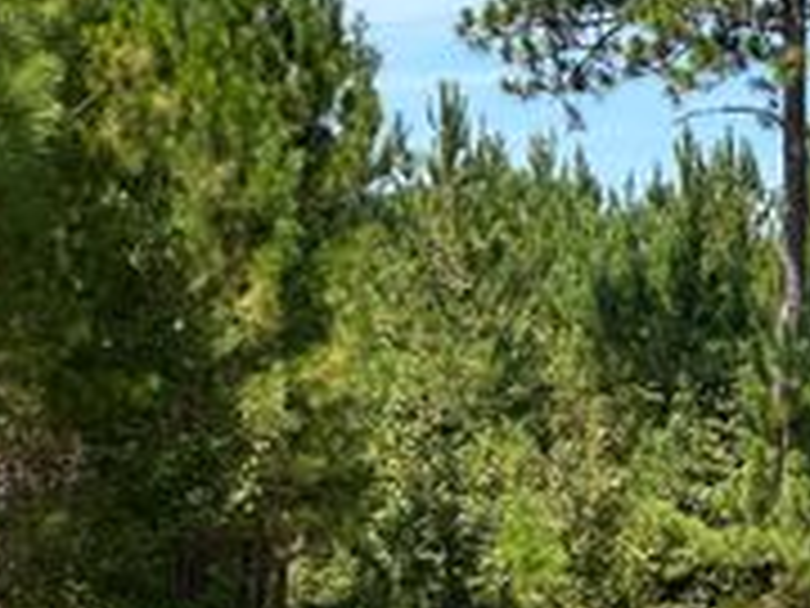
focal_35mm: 184
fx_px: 4306
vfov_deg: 8.1
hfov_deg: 10.7
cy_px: 245
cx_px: 760
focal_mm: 9
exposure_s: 1/477
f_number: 2.8
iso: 32
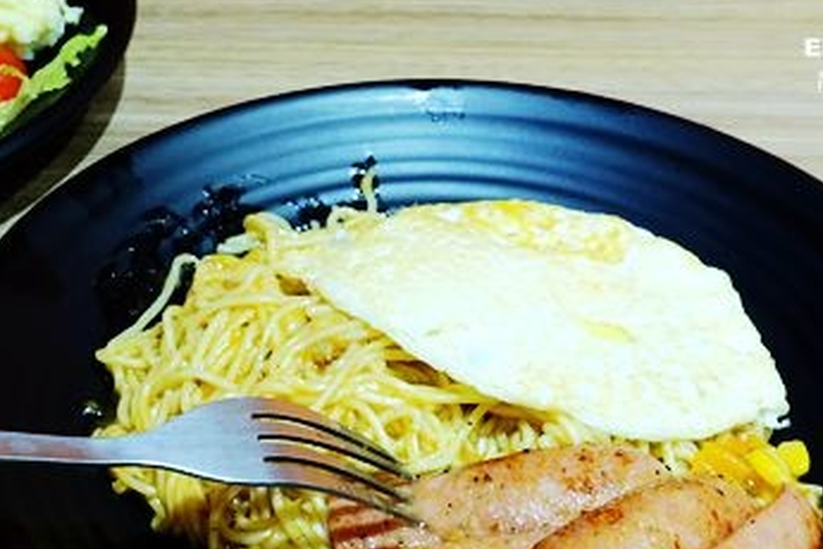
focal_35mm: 81
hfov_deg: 24.8
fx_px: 1852
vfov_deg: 16.8
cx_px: 234
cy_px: 405
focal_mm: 15.74
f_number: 4
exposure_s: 1/20
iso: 800
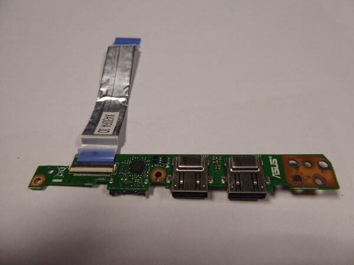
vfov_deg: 54.9
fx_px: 256
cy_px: 132
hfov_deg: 69.4
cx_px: 177
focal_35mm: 25
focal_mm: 4.3
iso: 160
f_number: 3.3
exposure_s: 1/60
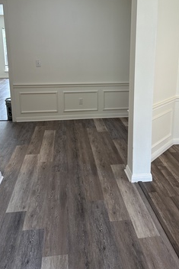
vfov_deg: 55.0
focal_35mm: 34
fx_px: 253
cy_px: 99
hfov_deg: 38.8
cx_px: 106
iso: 125
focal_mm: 6.86
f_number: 1.78
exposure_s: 1/120
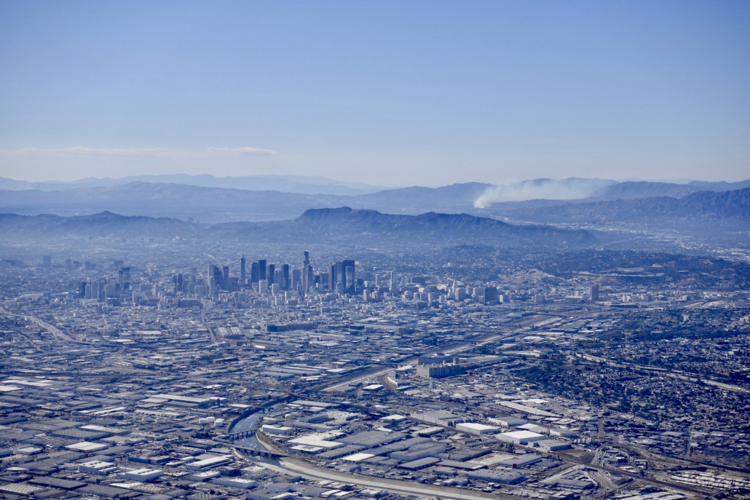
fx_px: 1458
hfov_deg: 28.8
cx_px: 375
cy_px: 250
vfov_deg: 19.5
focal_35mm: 70
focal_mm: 25.7
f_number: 5.6
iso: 125
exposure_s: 1/640
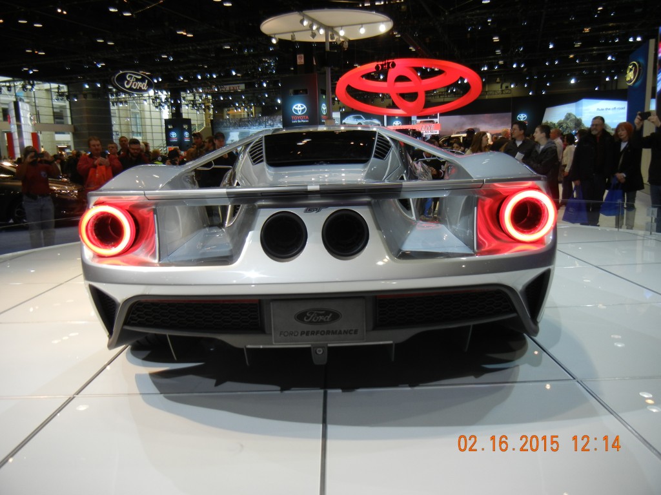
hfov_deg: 60.0
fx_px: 573
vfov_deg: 46.8
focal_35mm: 30
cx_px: 330
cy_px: 248
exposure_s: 1/61.5
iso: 160
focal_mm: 5.4
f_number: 3.5
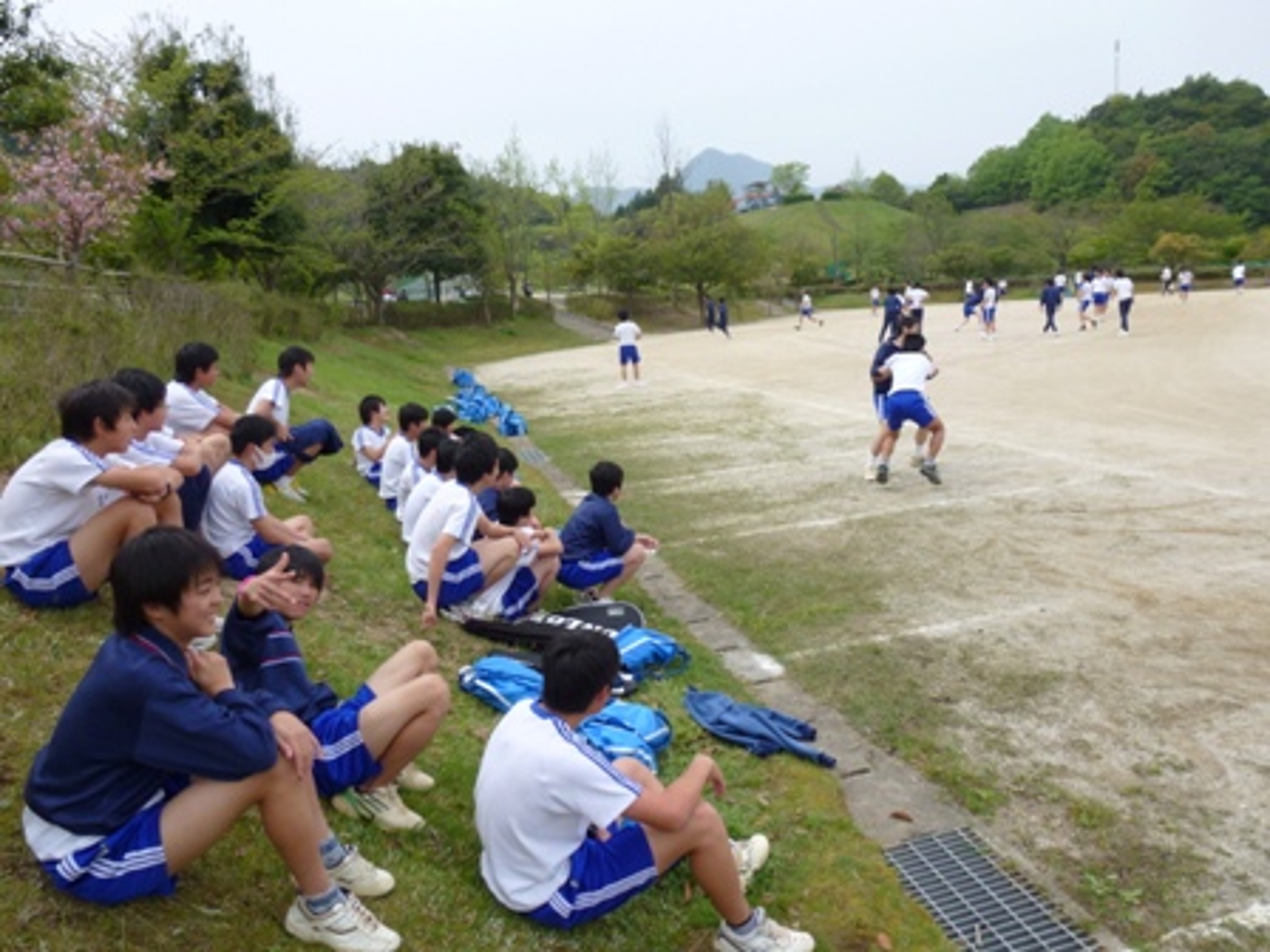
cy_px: 476
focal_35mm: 24
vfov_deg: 56.8
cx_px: 635
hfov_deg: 71.6
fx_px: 881
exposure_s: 1/800
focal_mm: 4.3
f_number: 3.3
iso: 100
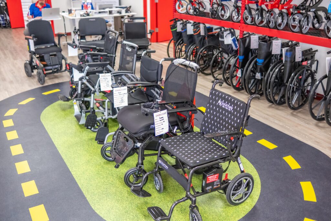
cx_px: 166
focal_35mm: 35
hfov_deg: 54.4
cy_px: 110
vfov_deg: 37.9
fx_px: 322
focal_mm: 23
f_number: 1.4
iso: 2500
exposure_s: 1/550
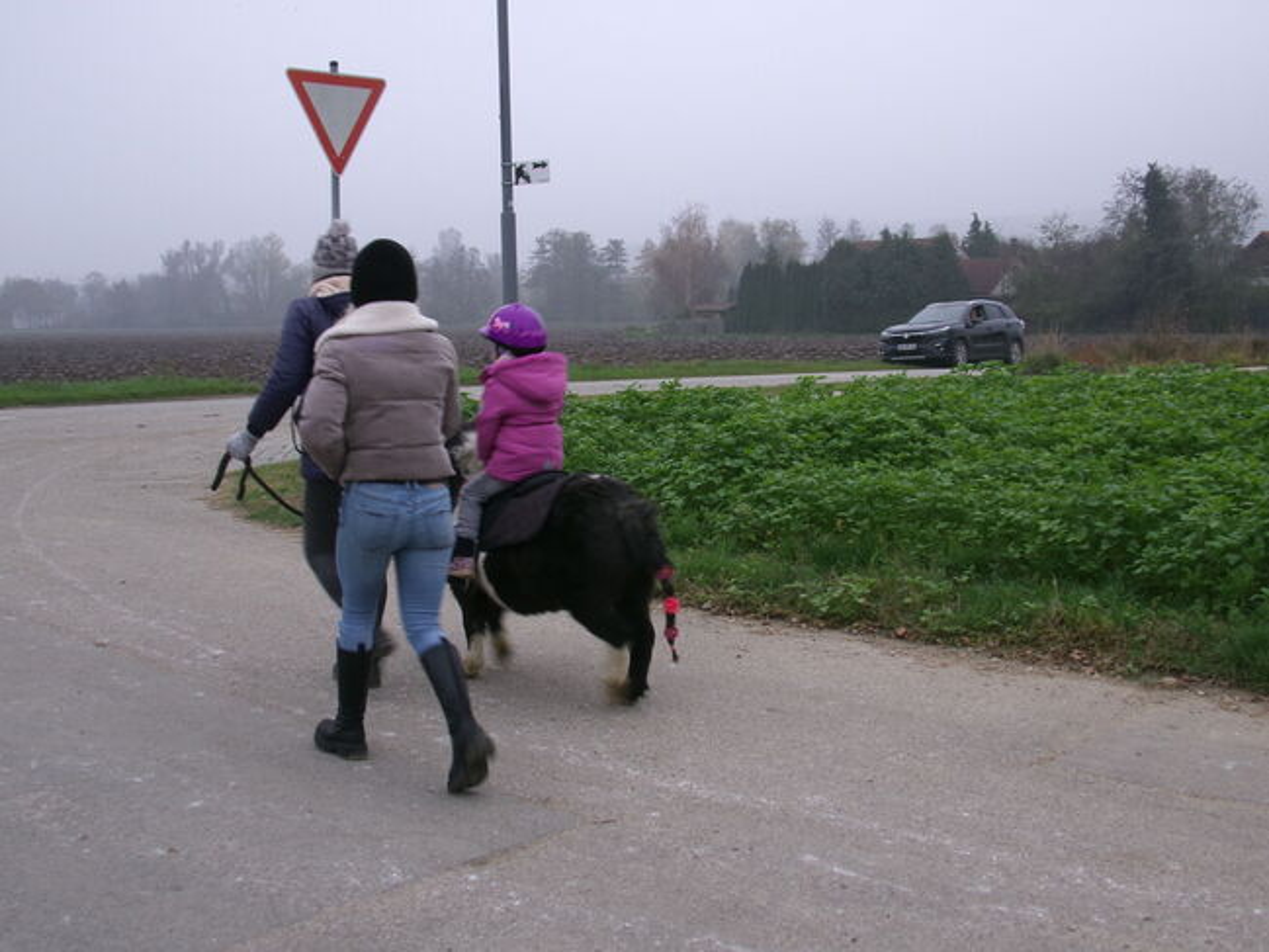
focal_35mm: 48
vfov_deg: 30.3
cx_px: 634
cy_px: 476
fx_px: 1760
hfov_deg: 39.7
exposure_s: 1/70
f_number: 4.2
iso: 100
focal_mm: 8.5
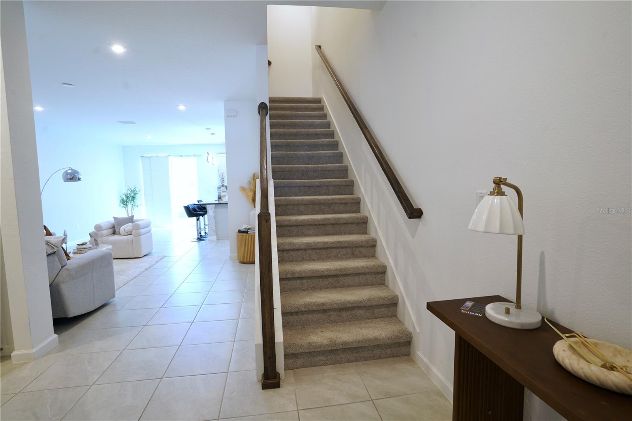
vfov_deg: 70.4
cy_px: 210
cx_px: 316
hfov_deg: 93.3
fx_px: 298
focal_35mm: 17
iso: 125
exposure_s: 1/3
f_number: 8
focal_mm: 17
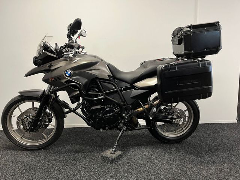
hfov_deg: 67.3
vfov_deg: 53.1
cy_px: 90
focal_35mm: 26
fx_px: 180
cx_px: 120
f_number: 1.6
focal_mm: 5.1
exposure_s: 1/50
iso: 125
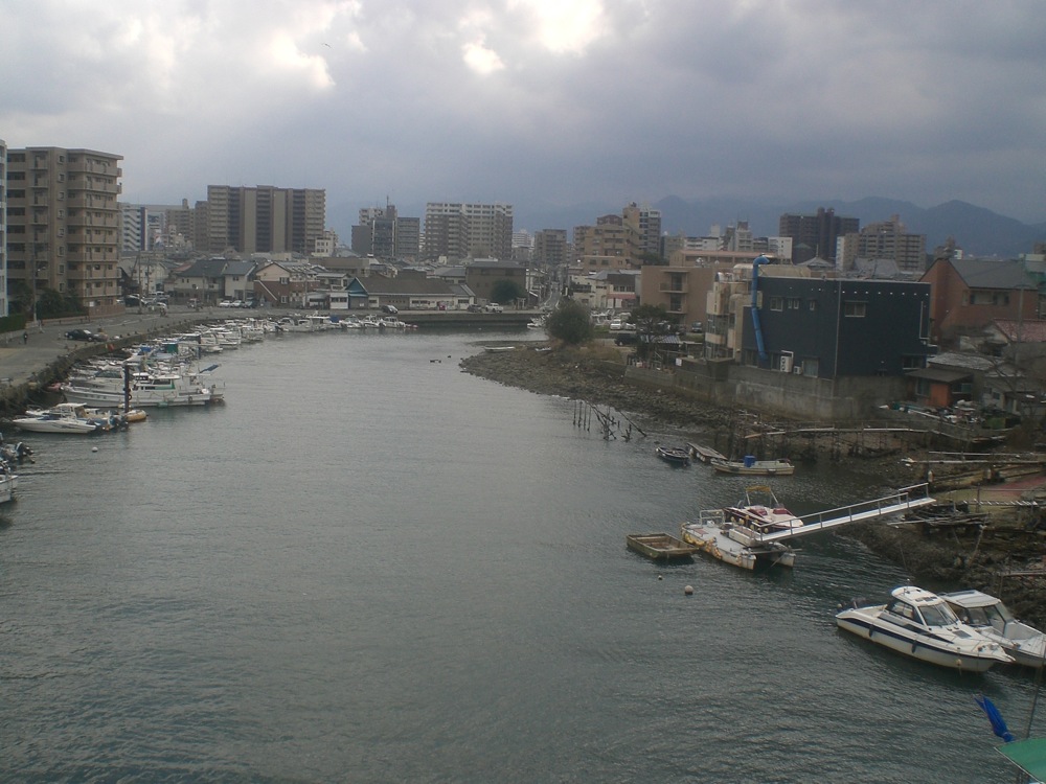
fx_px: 1148
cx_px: 523
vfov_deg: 37.7
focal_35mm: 38
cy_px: 392
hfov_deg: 49.0
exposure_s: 1/320
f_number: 4.4
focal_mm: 6.3
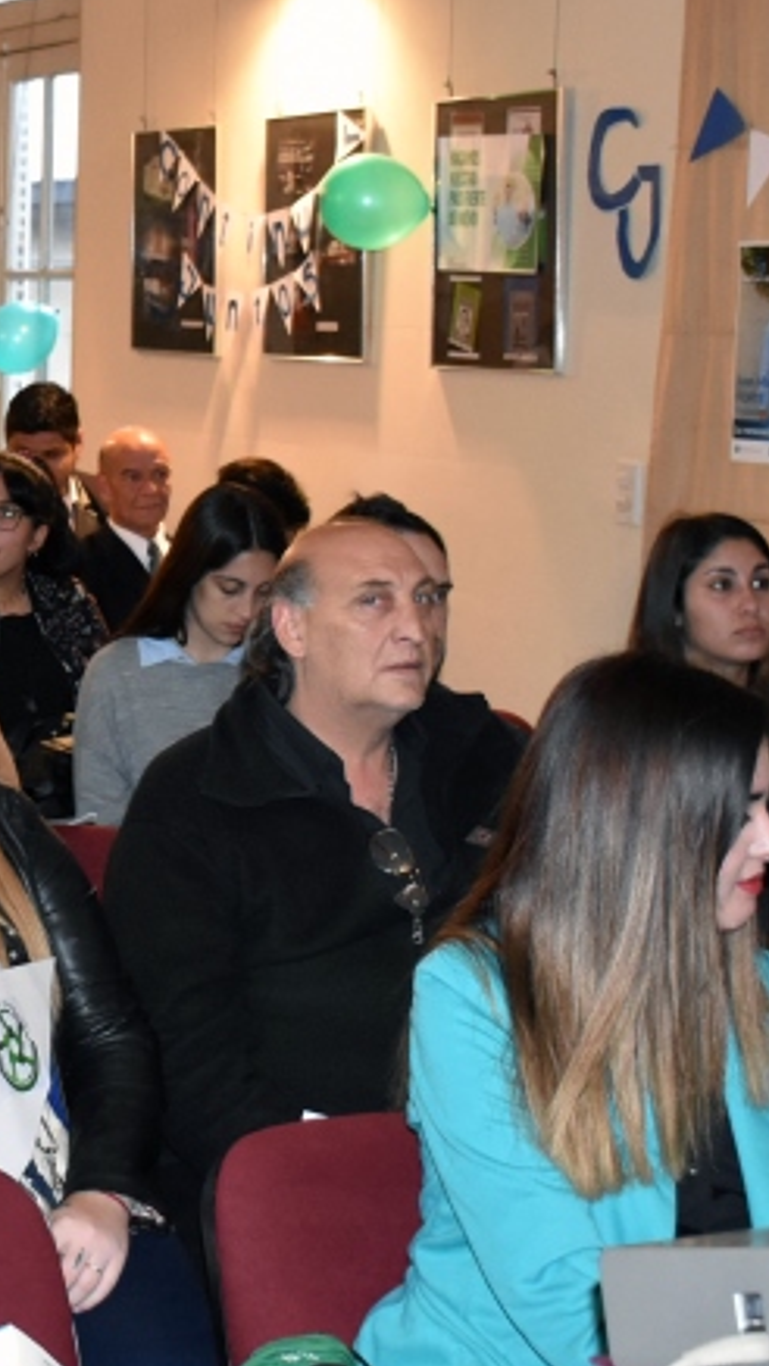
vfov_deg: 26.1
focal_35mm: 81
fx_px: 2935
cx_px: -147
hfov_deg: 14.5
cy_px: 505
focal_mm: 22
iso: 2500
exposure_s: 1/60
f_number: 3.5
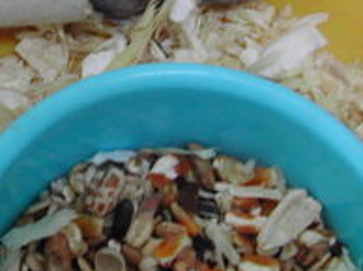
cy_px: 62
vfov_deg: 11.3
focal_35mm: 130
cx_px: 52
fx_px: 1362
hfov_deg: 15.1
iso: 100
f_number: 2.9
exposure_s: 1/8.7
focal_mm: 9
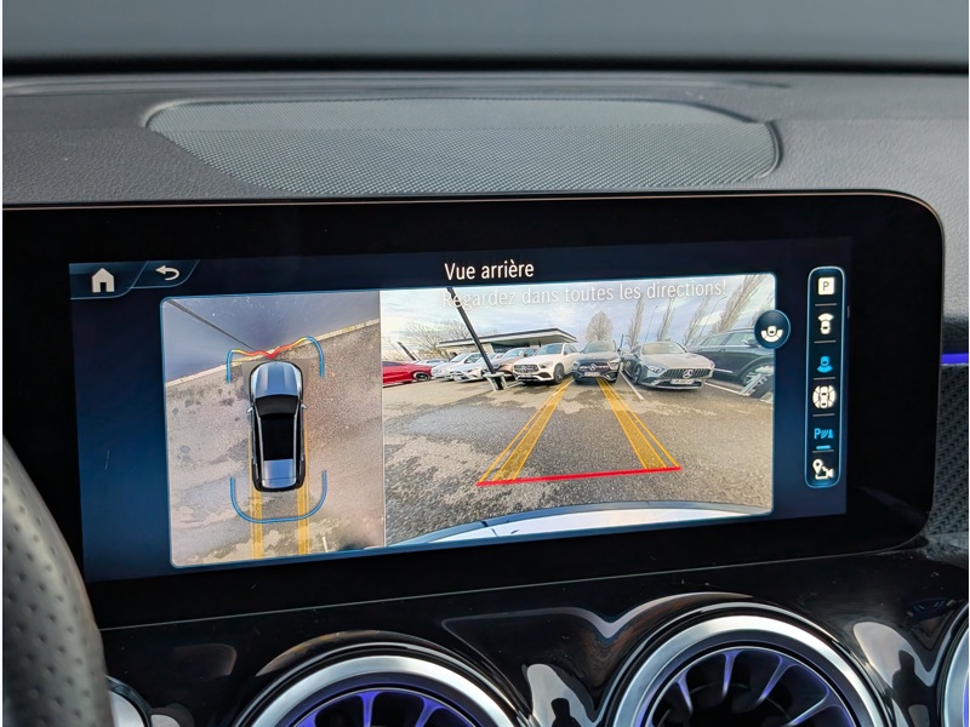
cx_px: 485
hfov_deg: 38.9
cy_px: 364
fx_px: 1373
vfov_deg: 29.7
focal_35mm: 49
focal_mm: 6.9
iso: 111
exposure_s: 1/60
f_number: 1.68
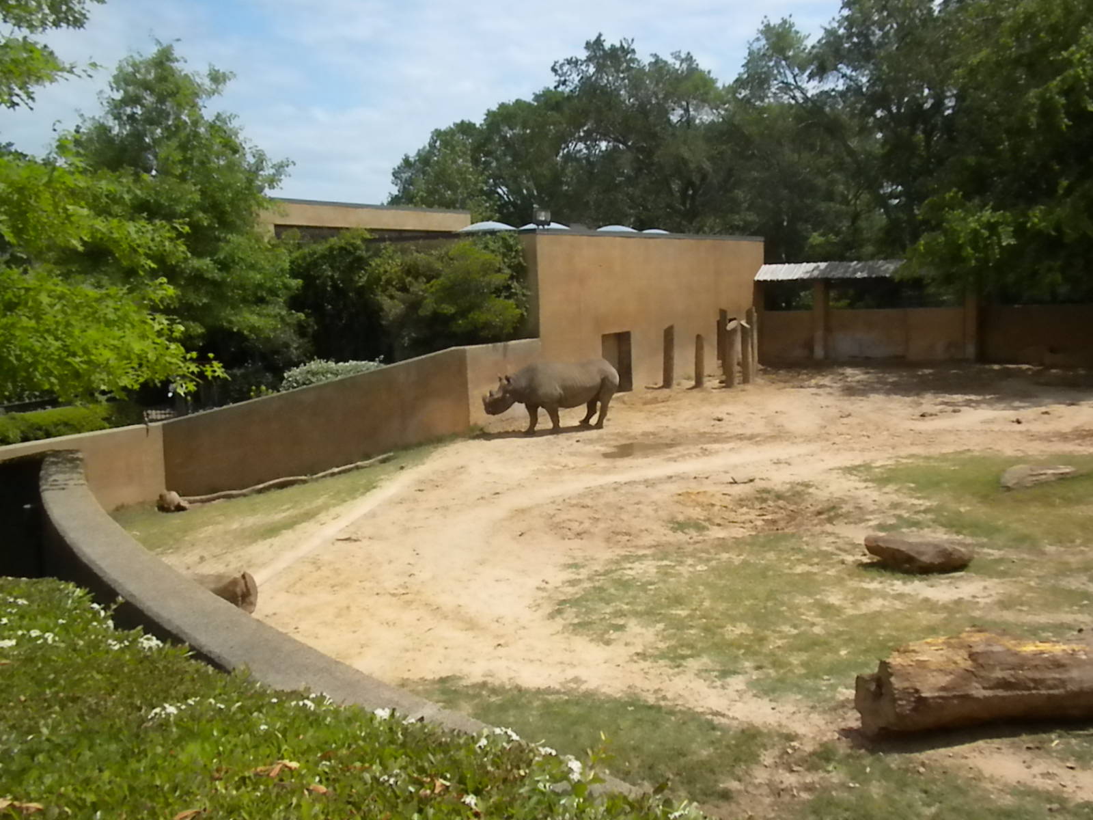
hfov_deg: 50.1
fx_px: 1168
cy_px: 410
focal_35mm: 37
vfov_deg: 38.7
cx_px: 546
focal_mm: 6.6
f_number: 10
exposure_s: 1/960
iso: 640
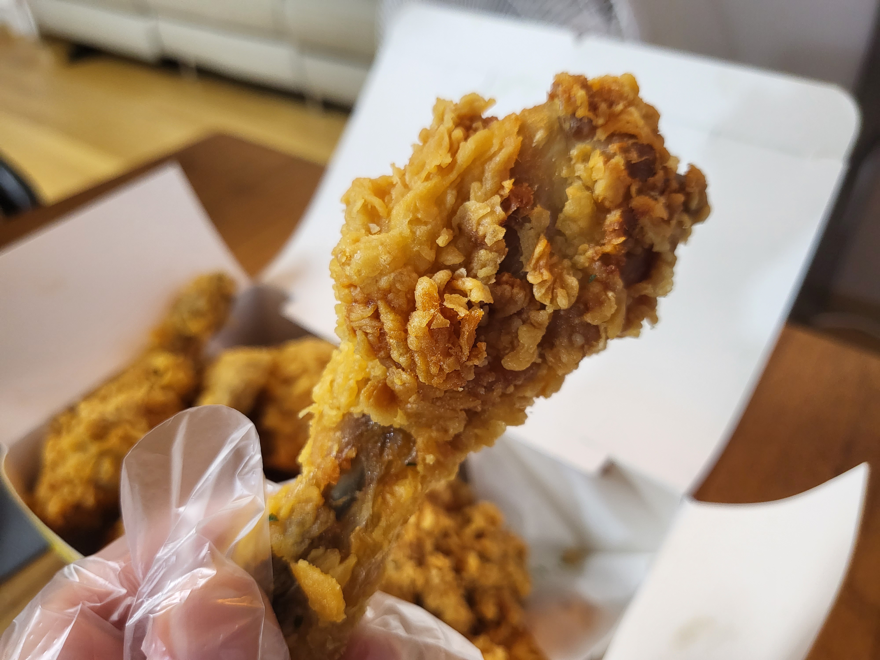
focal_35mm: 26
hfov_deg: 67.3
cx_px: 440
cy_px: 330
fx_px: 661
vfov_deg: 53.1
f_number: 1.8
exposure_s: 1/120
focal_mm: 4.25
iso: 200
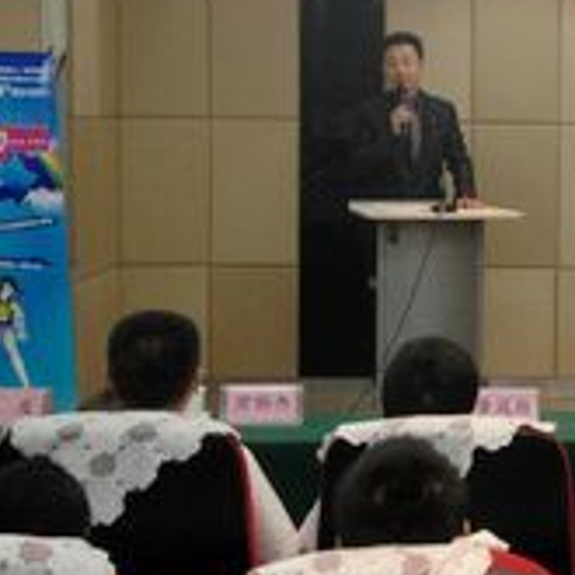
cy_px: 211
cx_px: 645
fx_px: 1767
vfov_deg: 18.5
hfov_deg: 17.8
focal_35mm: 94
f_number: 2.4
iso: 80
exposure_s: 1/20
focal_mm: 4.28
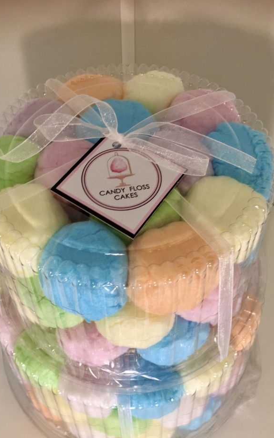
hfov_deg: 37.2
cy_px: 241
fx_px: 406
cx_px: 123
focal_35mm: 34
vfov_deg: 56.6
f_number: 2.2
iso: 40
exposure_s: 1/100
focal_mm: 4.15
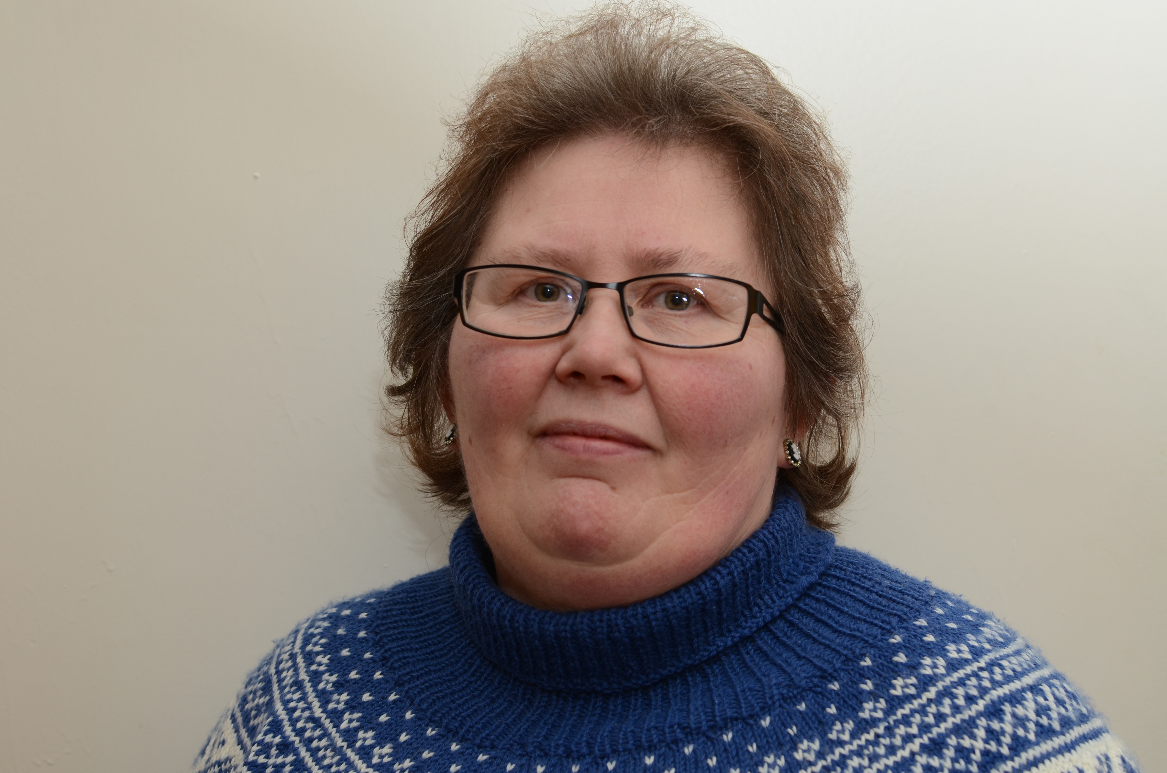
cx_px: 591
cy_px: 374
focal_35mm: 55
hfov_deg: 36.6
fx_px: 1764
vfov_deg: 24.7
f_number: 5
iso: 200
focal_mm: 35
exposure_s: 1/60
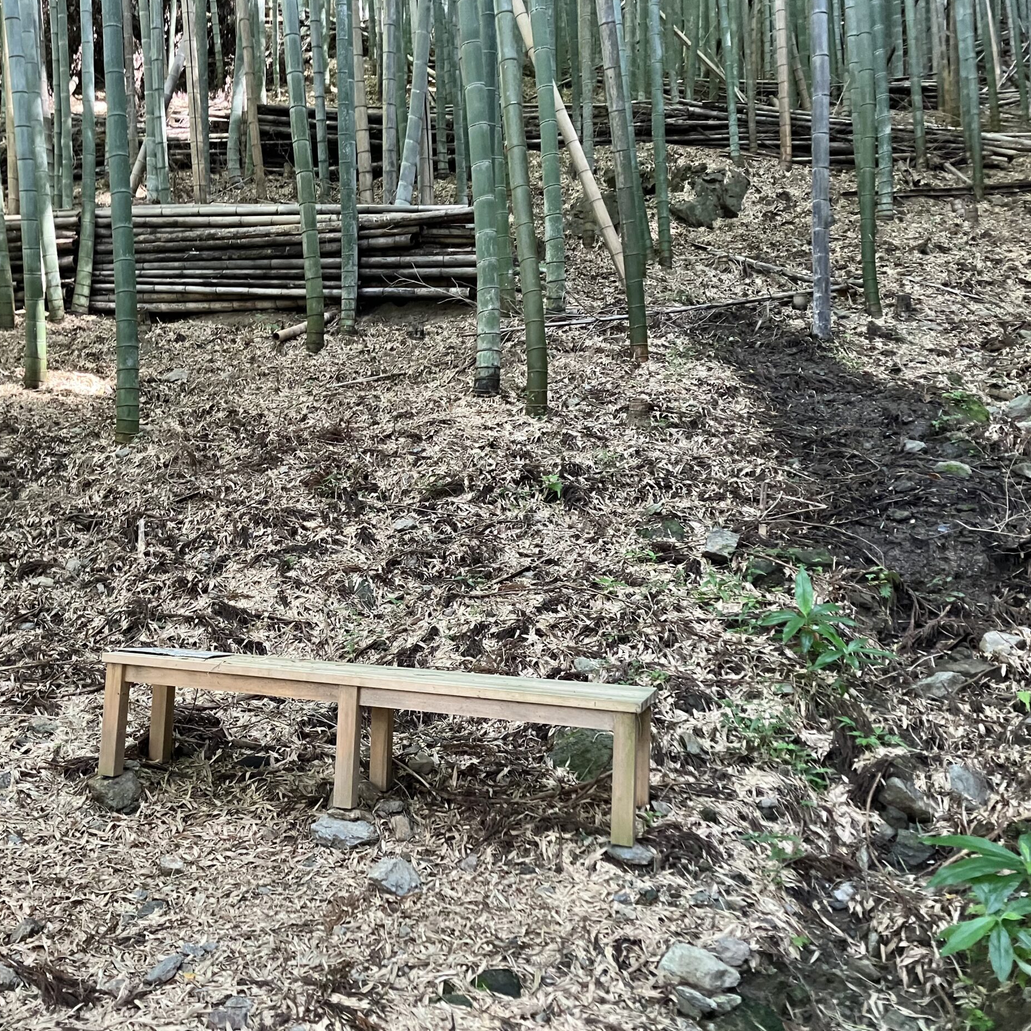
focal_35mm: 34
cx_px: 364
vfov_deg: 48.5
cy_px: 517
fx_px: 1146
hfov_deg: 47.8
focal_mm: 3.99
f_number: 1.8
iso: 200
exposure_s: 1/60
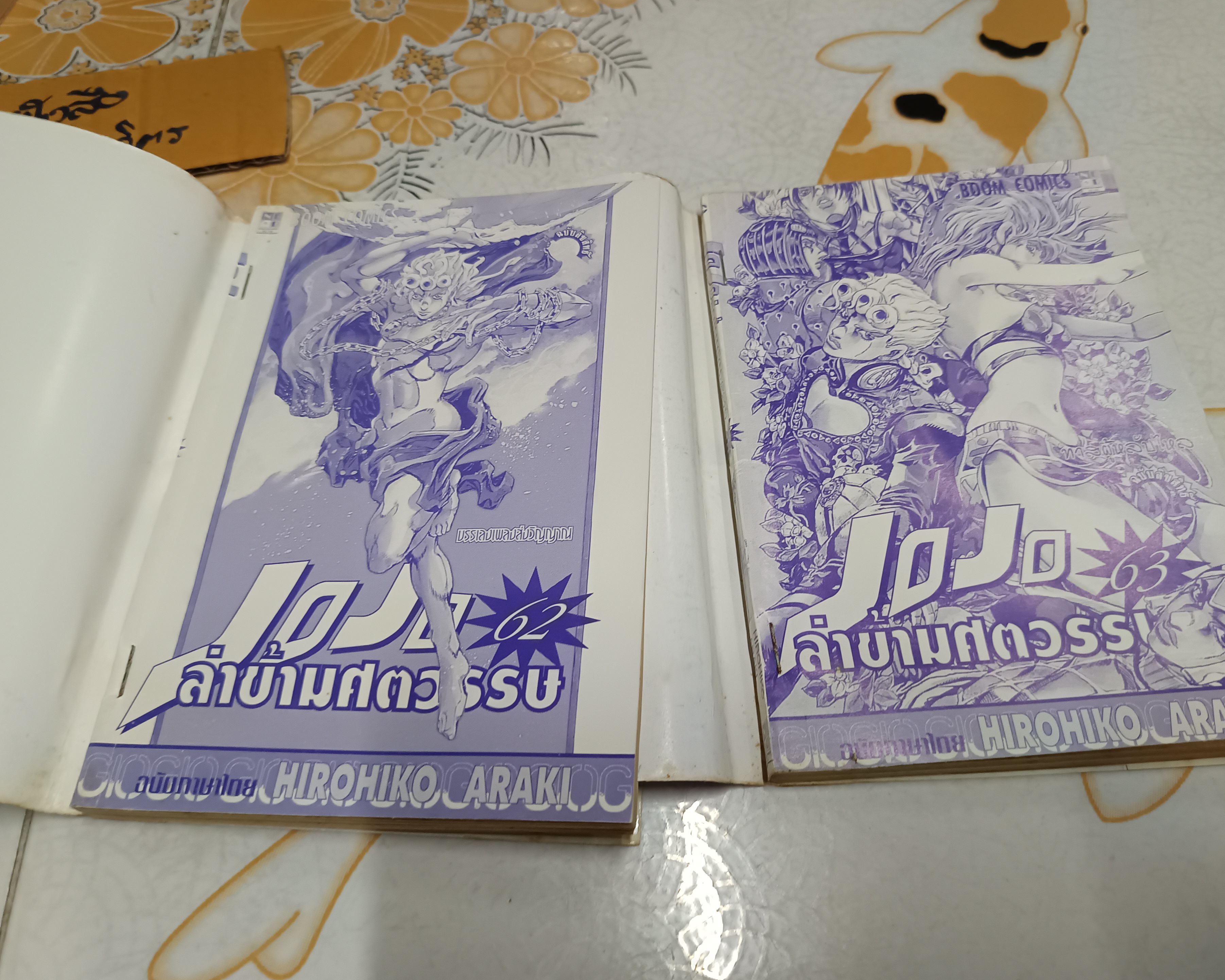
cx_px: 653
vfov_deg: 54.9
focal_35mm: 26
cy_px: 501
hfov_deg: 66.0
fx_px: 943
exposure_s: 1/50
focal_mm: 5.31
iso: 967
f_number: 1.7
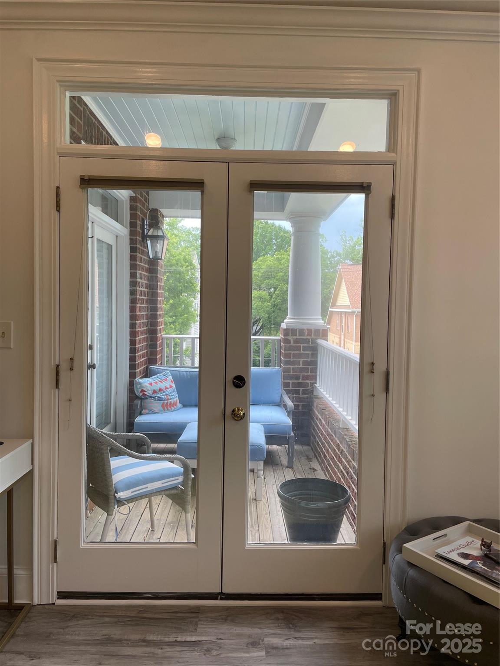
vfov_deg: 67.3
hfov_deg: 53.1
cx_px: 250
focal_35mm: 26
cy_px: 333
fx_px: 501
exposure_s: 1/120
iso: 40
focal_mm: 4.2
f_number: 1.6
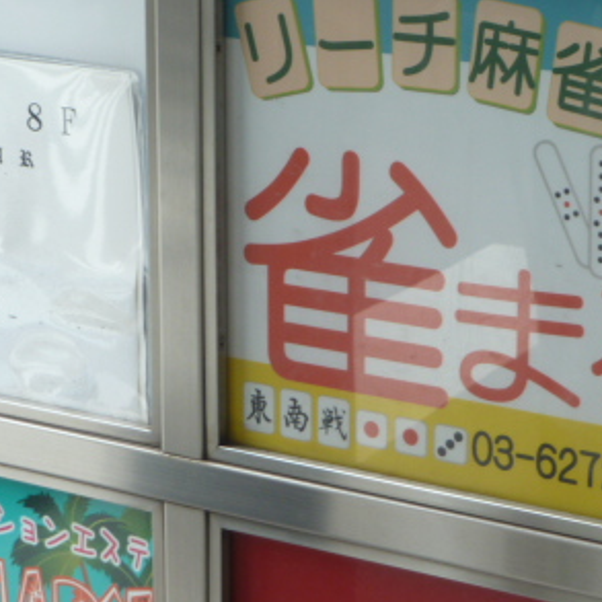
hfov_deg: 15.2
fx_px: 2243
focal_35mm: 114
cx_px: 483
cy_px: 228
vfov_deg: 15.3
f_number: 3.9
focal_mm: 9.7
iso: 100
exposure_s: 1/40
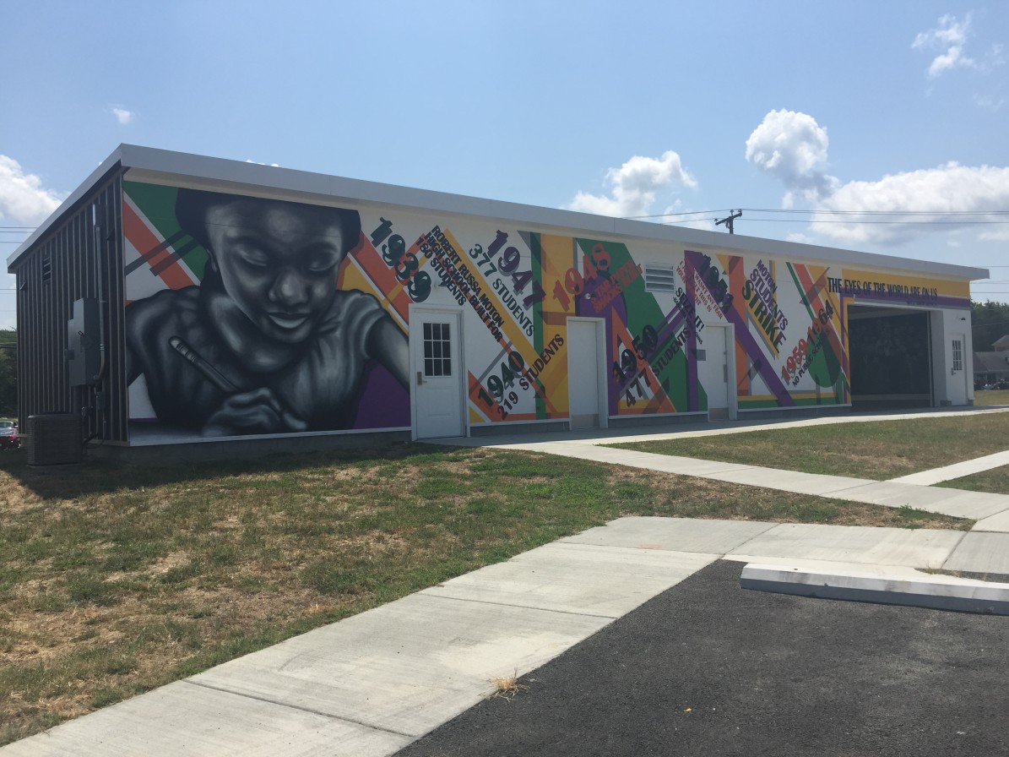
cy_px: 378
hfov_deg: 61.7
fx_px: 845
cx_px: 504
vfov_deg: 48.2
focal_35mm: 29
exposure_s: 1/2639
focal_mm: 4.15
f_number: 2.2
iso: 32
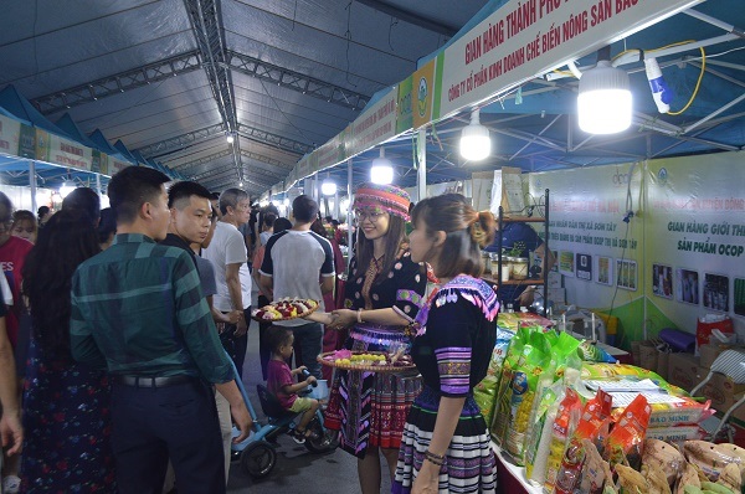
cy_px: 247
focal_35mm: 36
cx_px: 372
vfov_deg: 36.8
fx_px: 744
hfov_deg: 53.2
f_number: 5.6
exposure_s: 1/50
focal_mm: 24
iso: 800
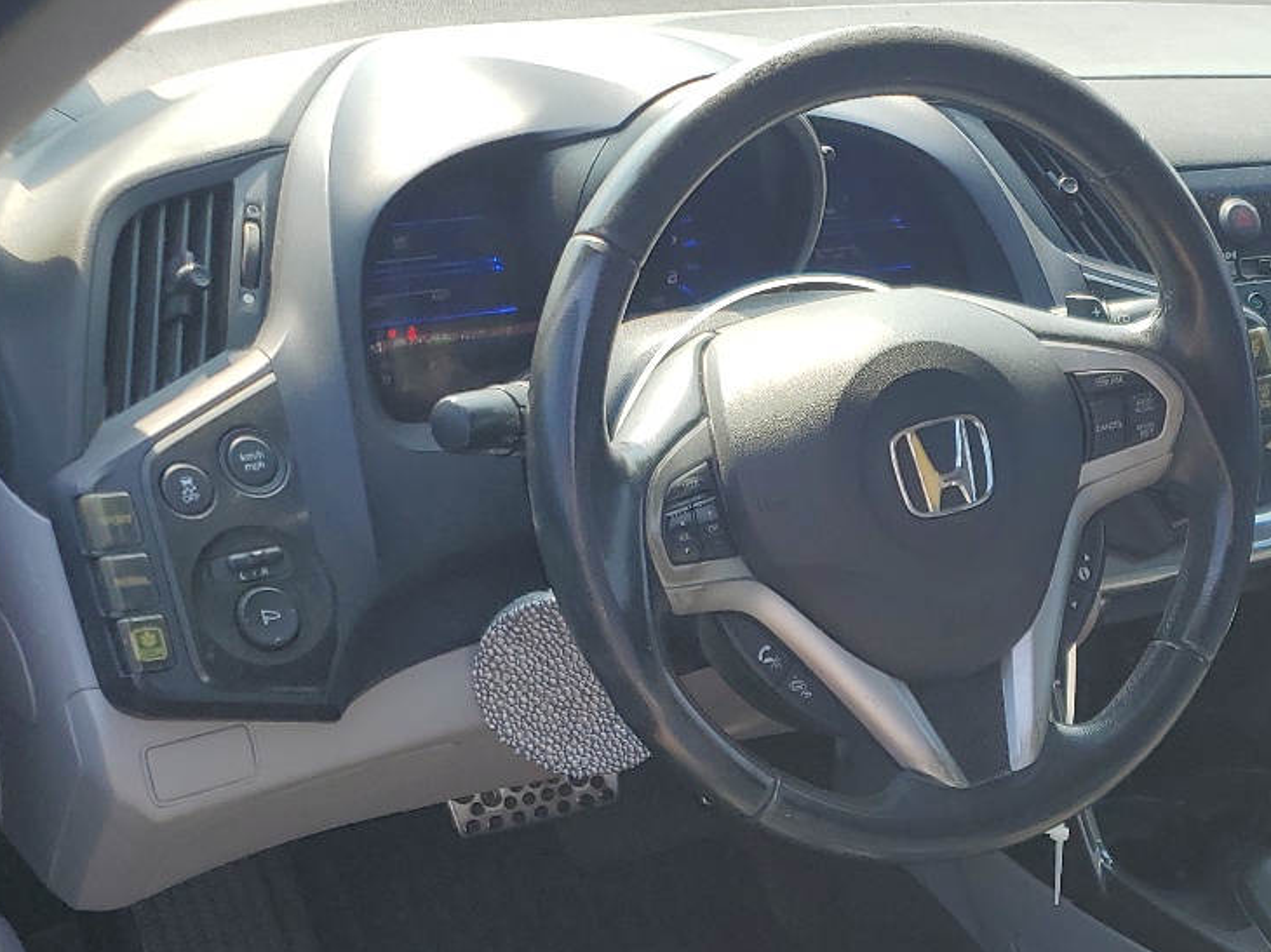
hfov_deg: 32.4
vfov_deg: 24.2
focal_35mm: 57
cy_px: 999
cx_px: 1106
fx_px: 2092
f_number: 1.5
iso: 50
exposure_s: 1/625
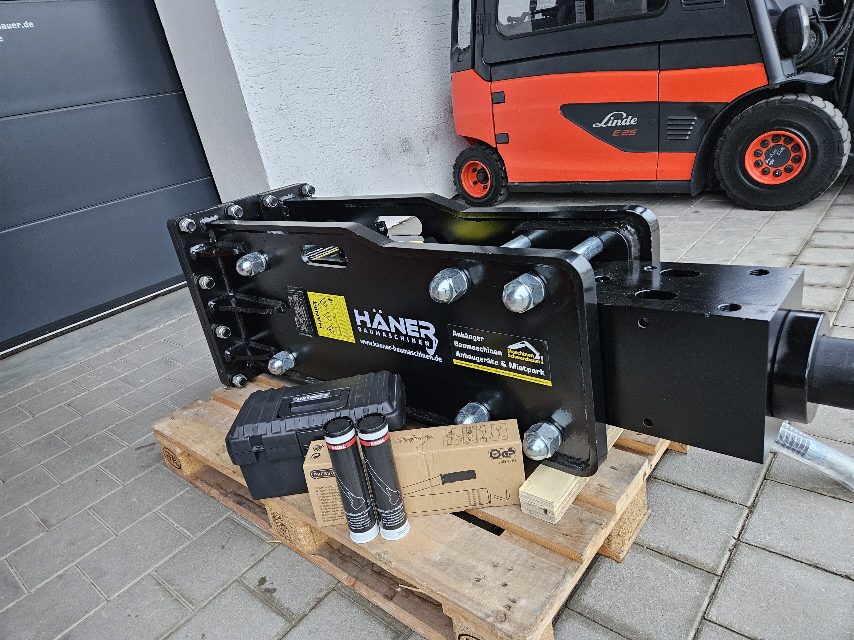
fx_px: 567
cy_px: 320
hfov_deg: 73.9
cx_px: 427
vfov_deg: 58.9
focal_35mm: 23
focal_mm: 5.4
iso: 400
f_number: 1.8
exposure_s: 1/100
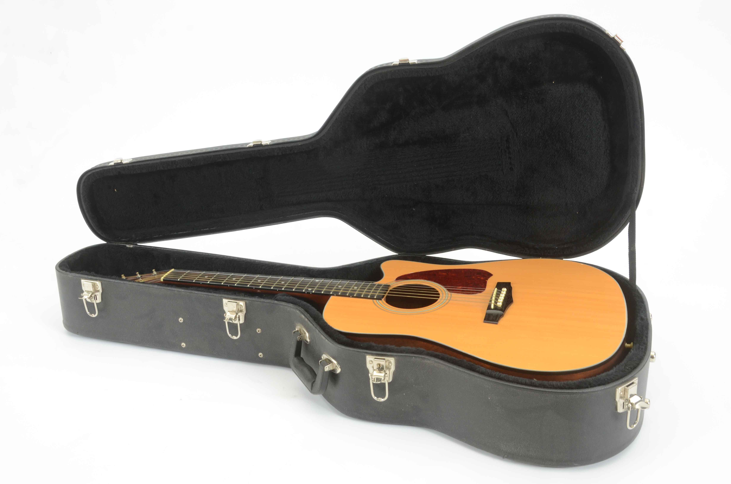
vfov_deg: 36.7
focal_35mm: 36
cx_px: 366
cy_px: 242
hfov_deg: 53.2
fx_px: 729
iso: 400
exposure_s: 1/80
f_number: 10
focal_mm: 24
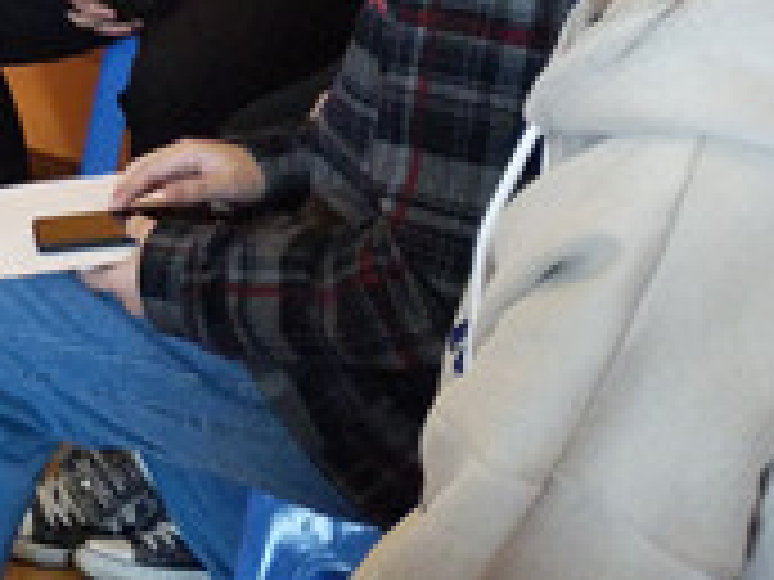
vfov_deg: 16.4
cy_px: -292
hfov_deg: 18.8
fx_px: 1833
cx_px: -590
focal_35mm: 82
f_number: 2
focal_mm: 3.79
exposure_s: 1/33.3
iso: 606
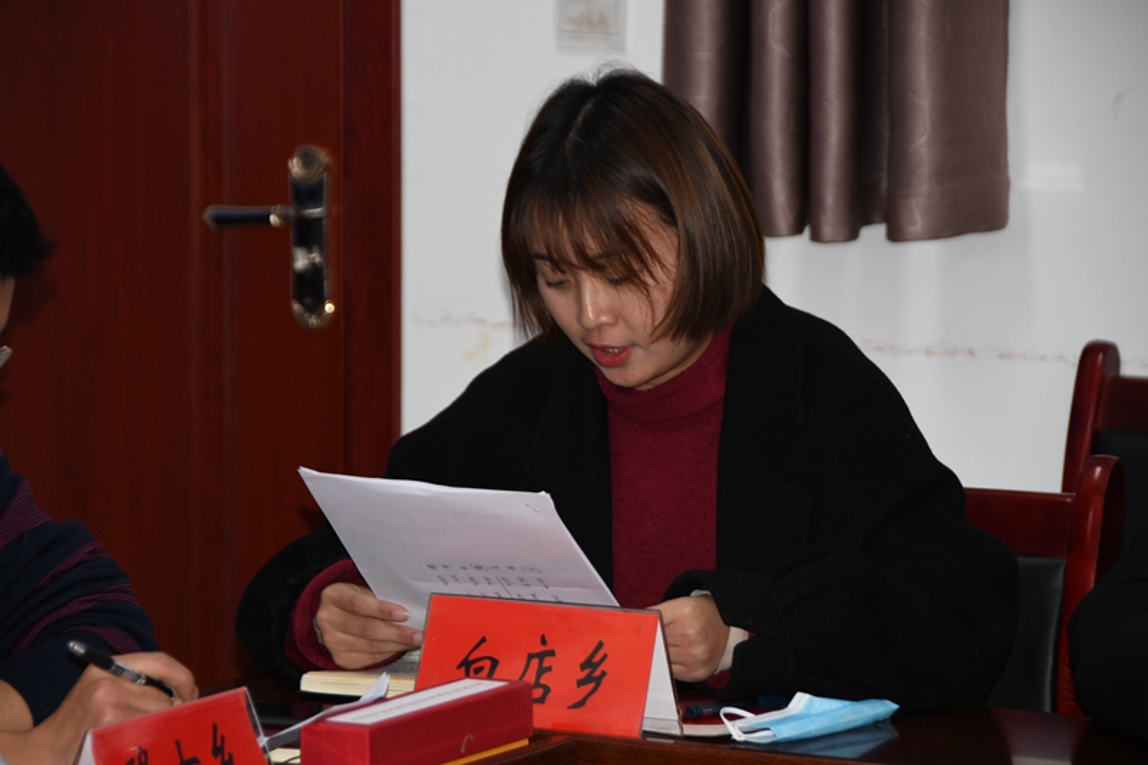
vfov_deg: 7.0
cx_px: 574
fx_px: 6217
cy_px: 382
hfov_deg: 10.6
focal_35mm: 195
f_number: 5.6
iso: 320
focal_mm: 130
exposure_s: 1/60
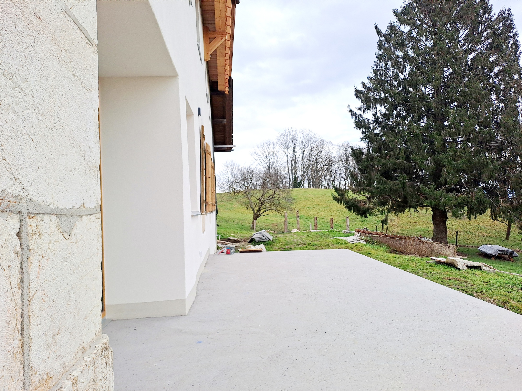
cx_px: 261
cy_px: 196
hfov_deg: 69.4
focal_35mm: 25
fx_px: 377
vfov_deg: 54.9
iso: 32
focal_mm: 4.65
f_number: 1.8
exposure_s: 1/270
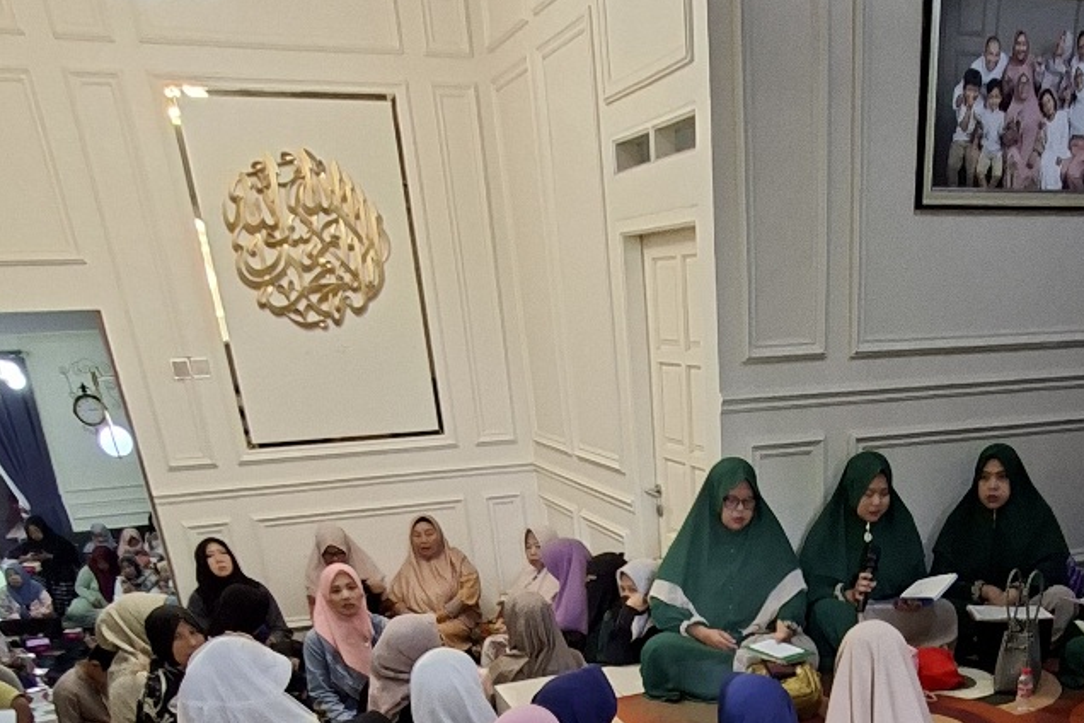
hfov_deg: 54.5
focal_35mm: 34
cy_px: 863
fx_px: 1024
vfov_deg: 32.3
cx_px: 736
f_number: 2.2
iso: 200
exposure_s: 1/33
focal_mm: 1.74
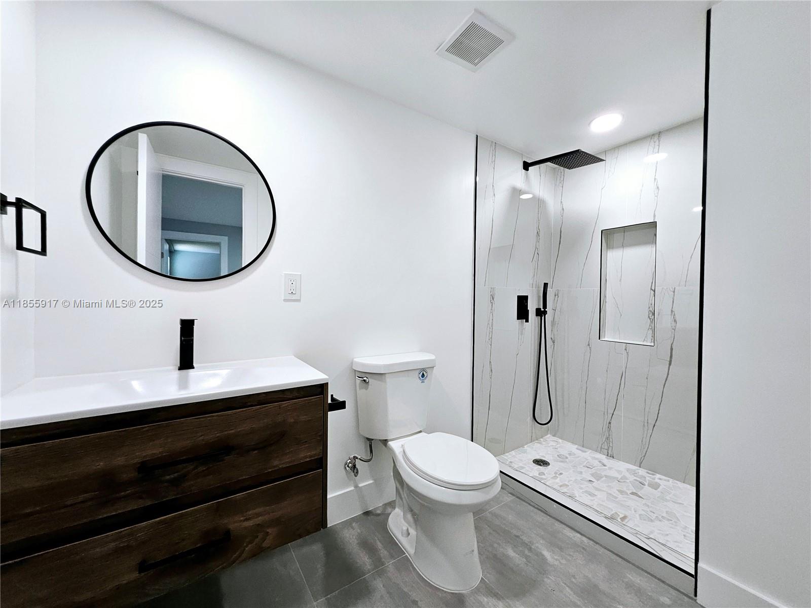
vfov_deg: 89.9
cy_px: 304
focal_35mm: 13
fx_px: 305
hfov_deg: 106.2
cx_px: 406
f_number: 2.2
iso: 80
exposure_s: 1/60.2
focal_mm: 1.74
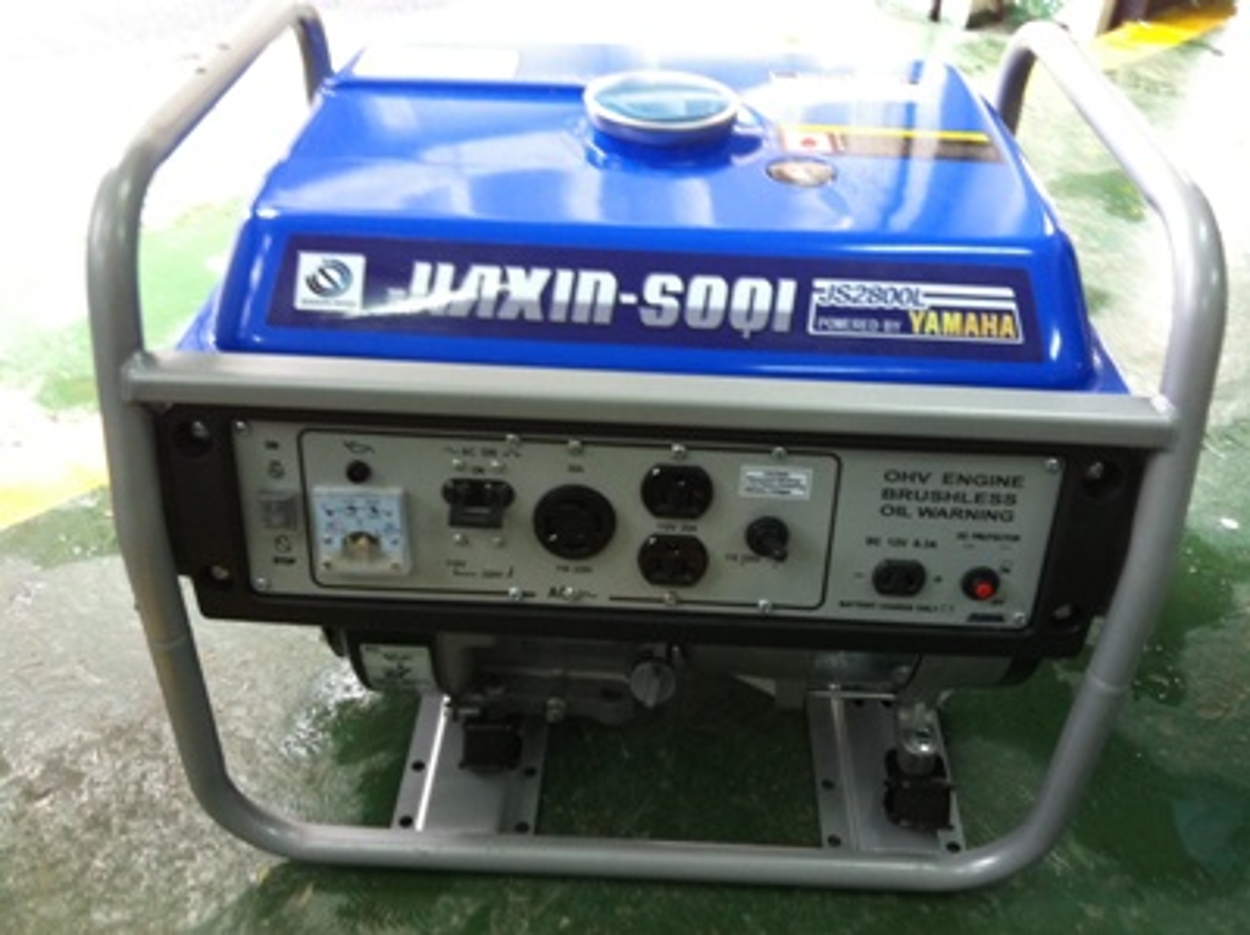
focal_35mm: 35
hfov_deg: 52.7
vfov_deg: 40.6
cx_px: 625
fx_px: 1262
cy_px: 468
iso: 160
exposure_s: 1/15
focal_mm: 3.85
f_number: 2.8
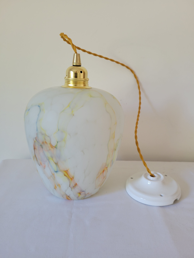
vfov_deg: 67.3
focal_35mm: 26
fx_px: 194
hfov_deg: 53.1
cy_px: 129
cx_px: 97
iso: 200
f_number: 1.8
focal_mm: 5.4
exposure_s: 1/100
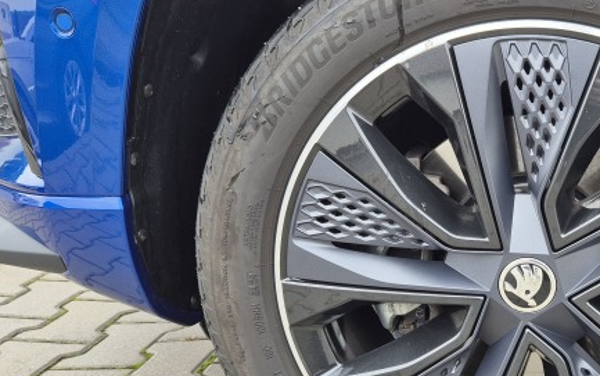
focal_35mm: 45
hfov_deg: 41.8
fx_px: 736
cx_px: 506
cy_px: 232
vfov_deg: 28.5
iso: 80
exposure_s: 1/180
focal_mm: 5.4
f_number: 1.8
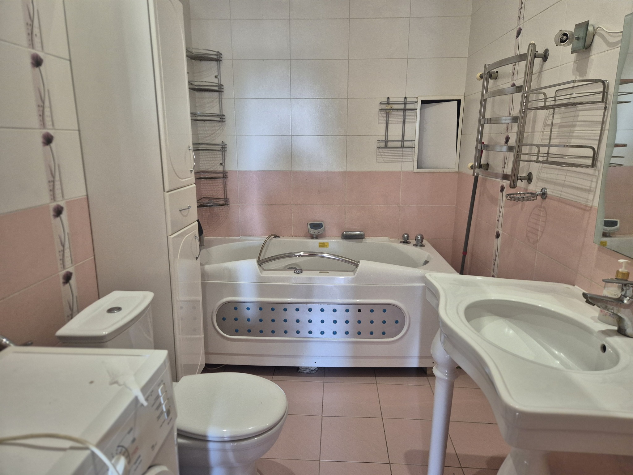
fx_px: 421
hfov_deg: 73.9
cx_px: 316
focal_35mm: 23
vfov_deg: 58.9
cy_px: 238
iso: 500
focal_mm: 5.4
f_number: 1.8
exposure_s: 1/100
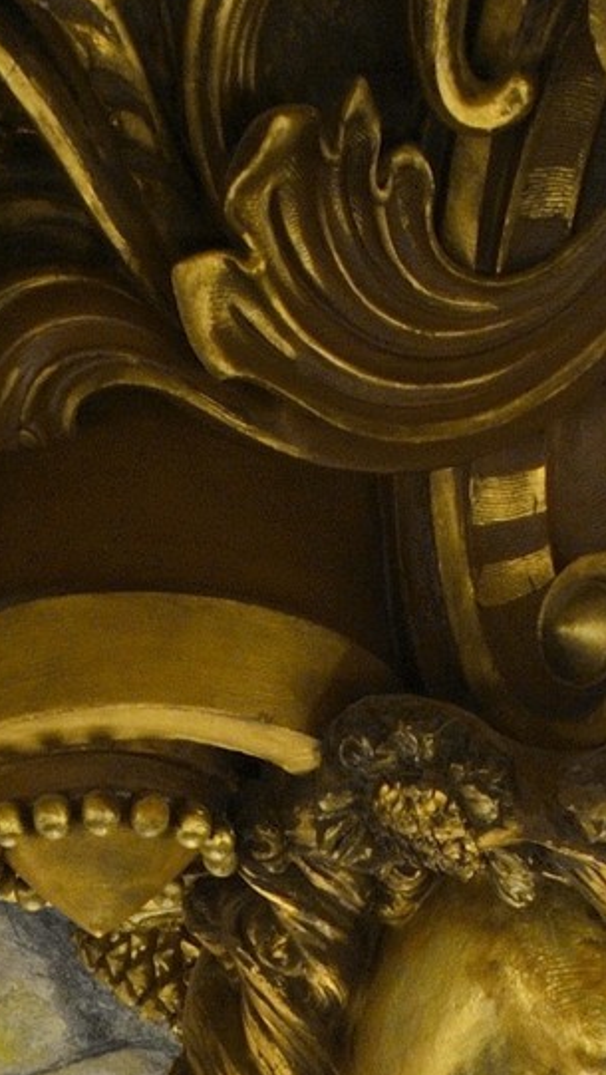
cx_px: 68
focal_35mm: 65
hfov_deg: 18.3
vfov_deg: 19.1
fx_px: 1854
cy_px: 2156
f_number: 9
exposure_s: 1/25
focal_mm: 14
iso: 800
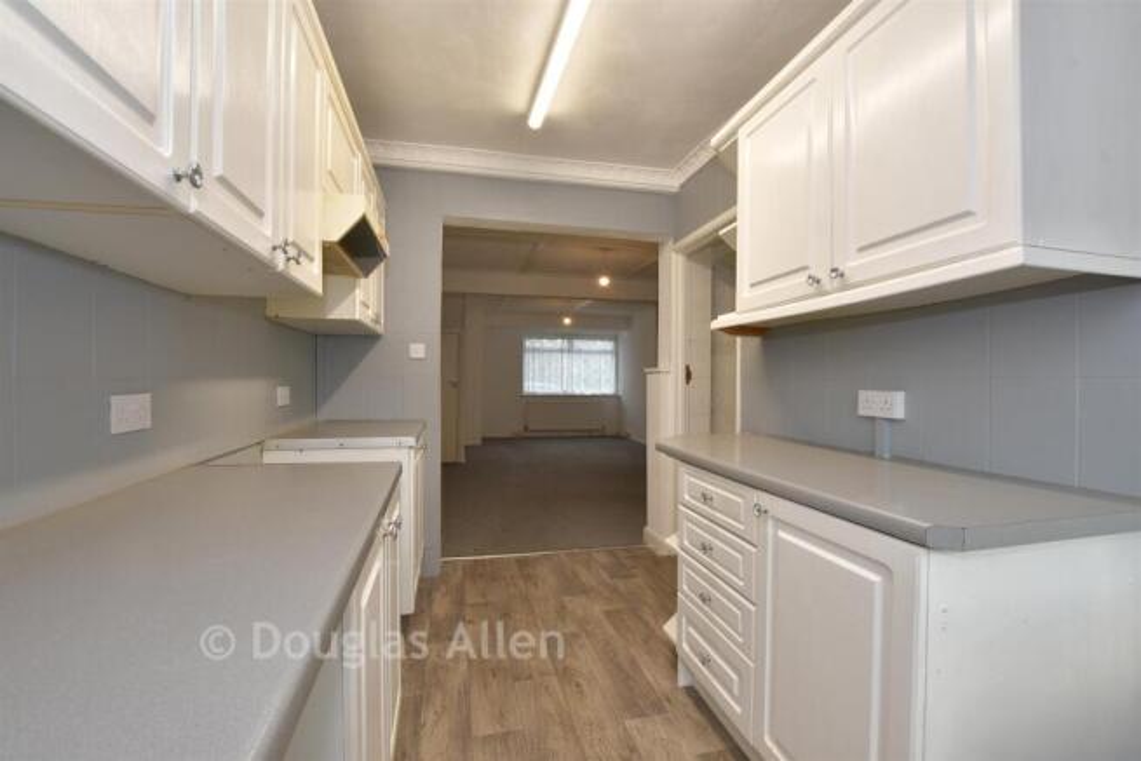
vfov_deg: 77.4
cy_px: 380
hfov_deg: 100.4
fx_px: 475
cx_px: 570
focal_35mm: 15
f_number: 8
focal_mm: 10
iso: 100
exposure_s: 1/10
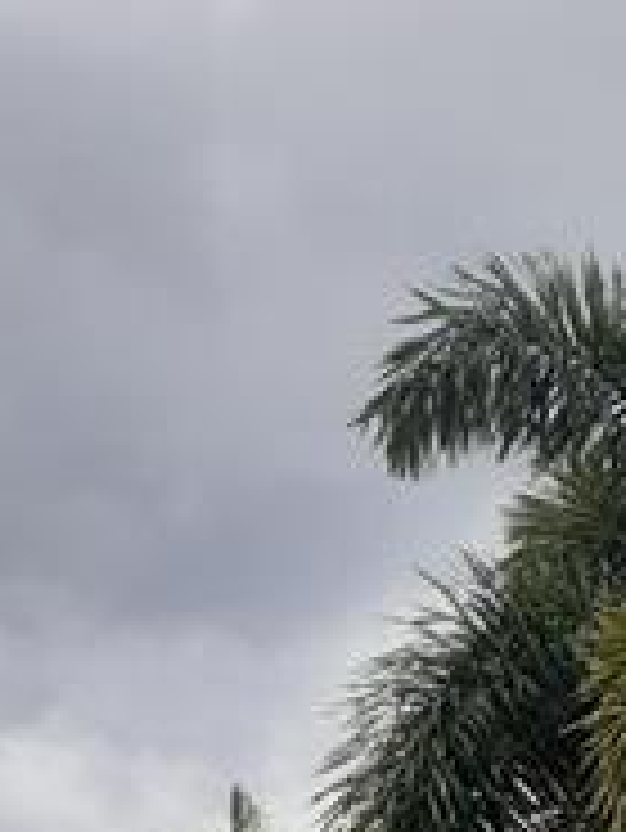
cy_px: 1187
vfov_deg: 16.3
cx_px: 383
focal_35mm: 112
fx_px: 2697
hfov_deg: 13.2
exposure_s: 1/719
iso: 40
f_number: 1.9
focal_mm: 3.6
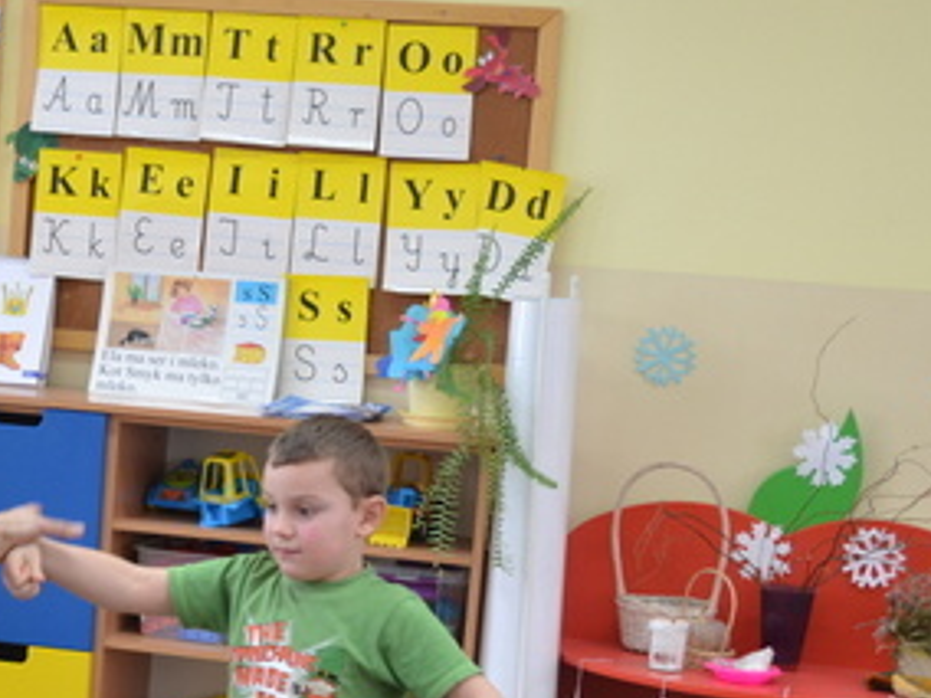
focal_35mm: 87
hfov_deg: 22.2
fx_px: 2340
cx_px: 197
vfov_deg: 16.6
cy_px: 705
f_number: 4.2
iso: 500
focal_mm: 26
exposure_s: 1/60
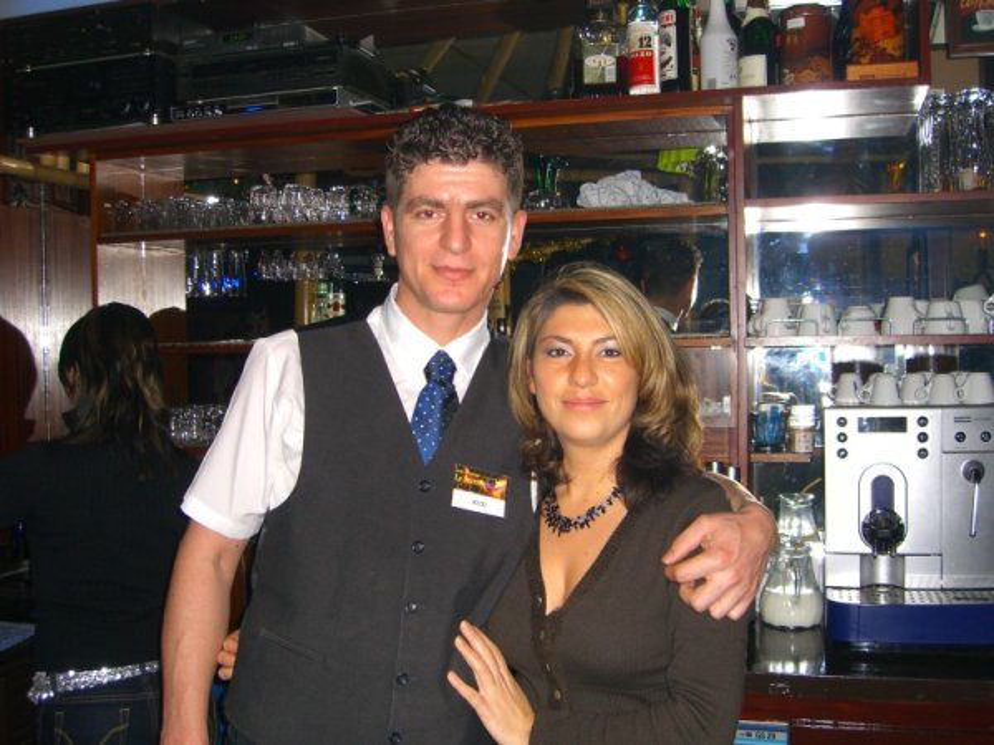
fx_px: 1091
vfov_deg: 37.7
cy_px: 372
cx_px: 497
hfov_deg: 49.0
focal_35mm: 38
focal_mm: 7.9
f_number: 2.8
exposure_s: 1/60
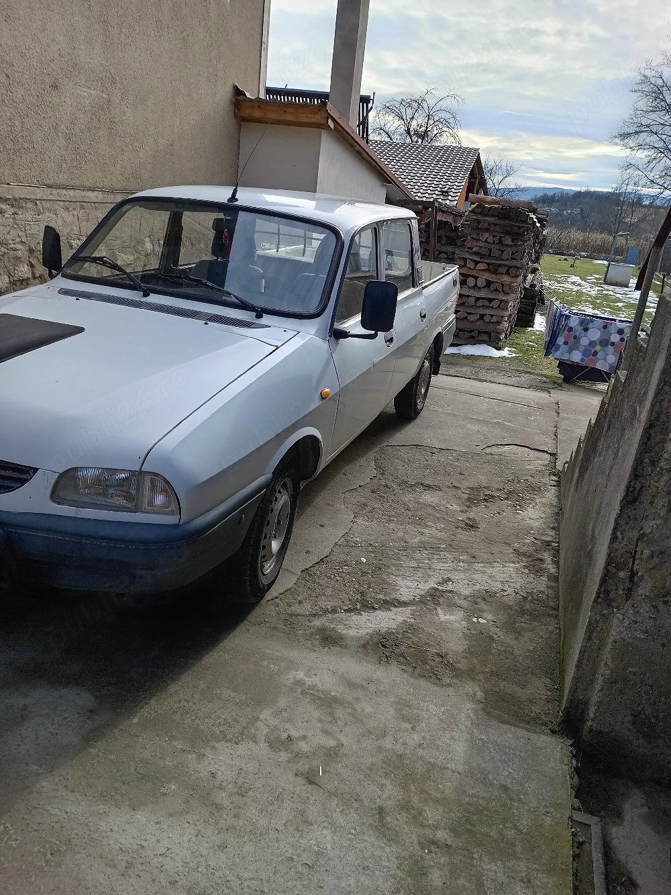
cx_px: 336
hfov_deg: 53.1
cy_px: 448
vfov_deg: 67.3
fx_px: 672
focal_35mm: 26
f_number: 1.8
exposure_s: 1/238
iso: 110
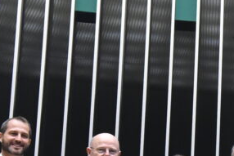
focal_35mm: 136
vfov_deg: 10.0
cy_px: 185
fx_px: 884
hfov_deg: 14.4
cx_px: 315
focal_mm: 38
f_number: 6.3
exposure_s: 1/125
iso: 8000
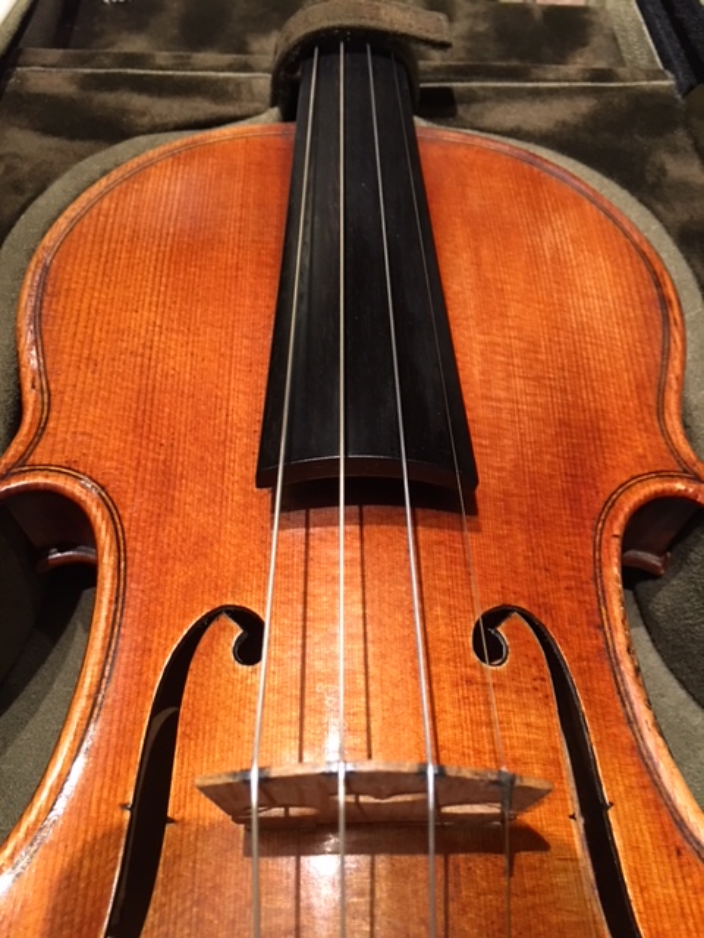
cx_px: 352
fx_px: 786
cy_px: 469
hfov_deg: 48.2
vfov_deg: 61.7
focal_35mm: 29
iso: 100
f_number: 2.2
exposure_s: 1/10
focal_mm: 4.15
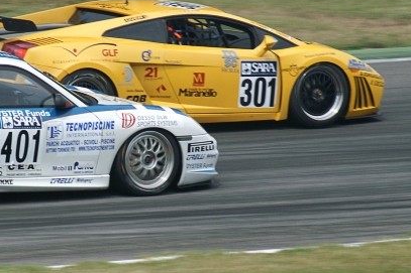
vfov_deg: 2.2
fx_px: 7064
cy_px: 140
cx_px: 112
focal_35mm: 619
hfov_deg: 3.3
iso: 400
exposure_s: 1/320
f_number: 14
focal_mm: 210
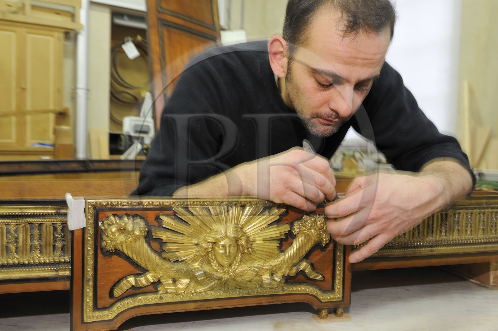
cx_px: 249
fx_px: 442
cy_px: 166
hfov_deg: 58.8
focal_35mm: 32
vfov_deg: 41.0
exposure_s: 1/2.5
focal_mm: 32
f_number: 9
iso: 200
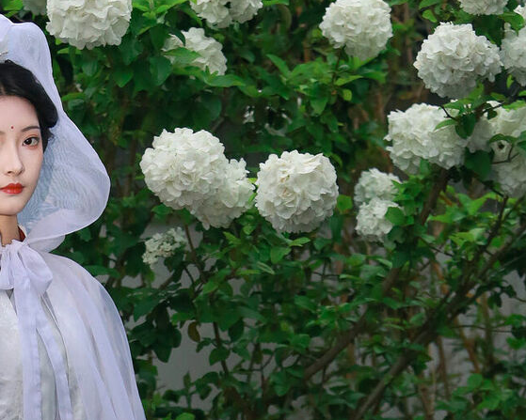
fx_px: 4031
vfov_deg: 5.9
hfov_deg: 7.5
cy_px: 527
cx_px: 103
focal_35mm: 259
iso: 2500
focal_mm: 100
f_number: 4
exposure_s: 1/250
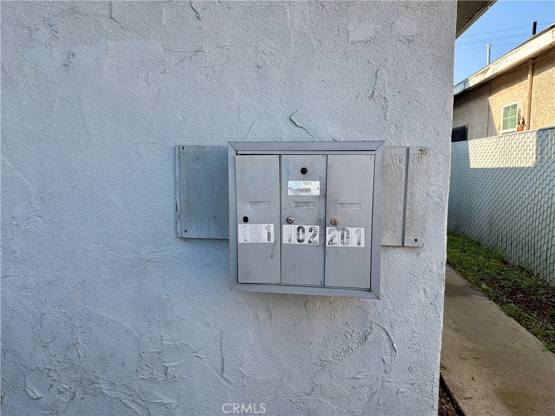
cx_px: 278
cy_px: 208
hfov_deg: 71.6
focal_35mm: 24
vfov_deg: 56.8
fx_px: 385
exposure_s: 1/1292
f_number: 1.78
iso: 100
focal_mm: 6.76
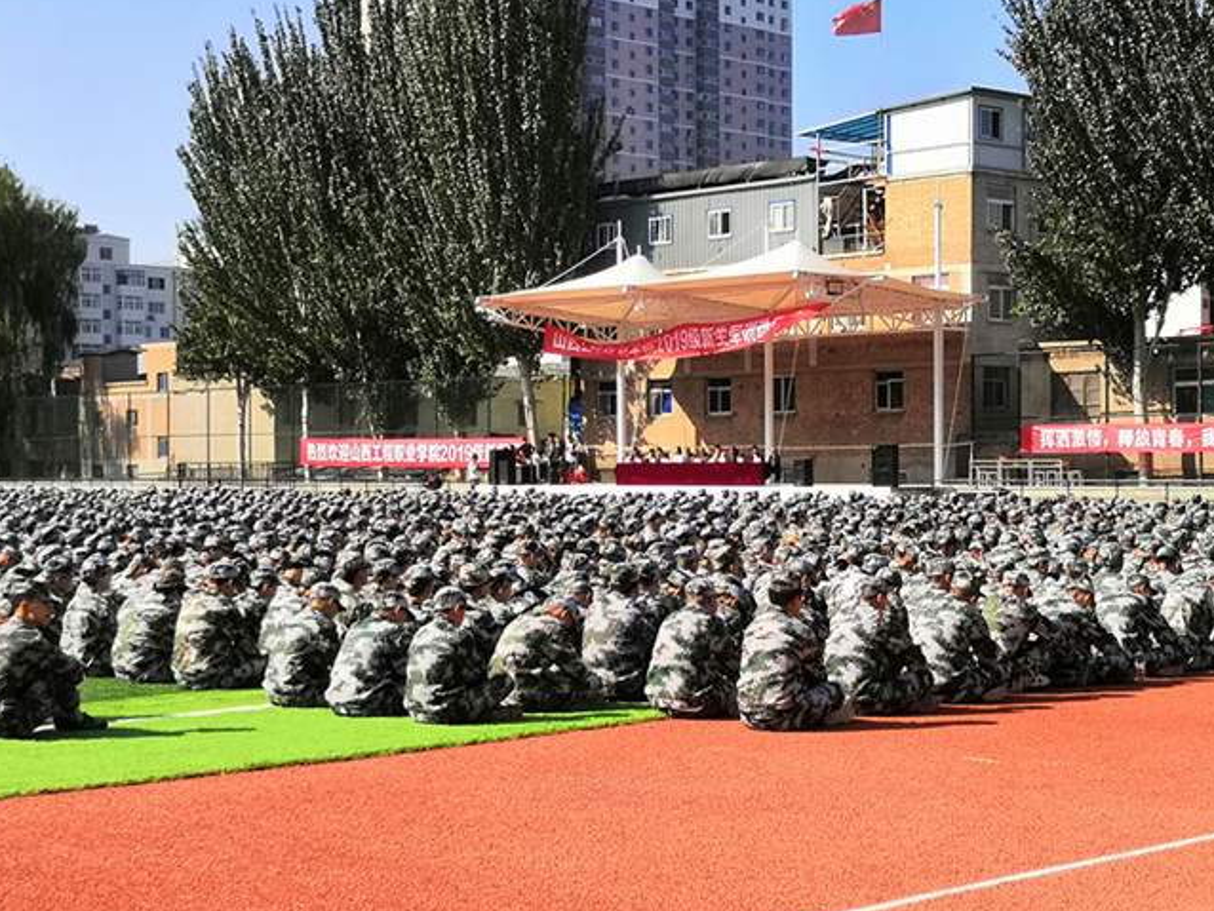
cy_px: 452
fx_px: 2316
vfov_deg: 22.3
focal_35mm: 66
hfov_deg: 29.4
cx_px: 597
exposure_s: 1/742
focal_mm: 3.95
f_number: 1.8
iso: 50
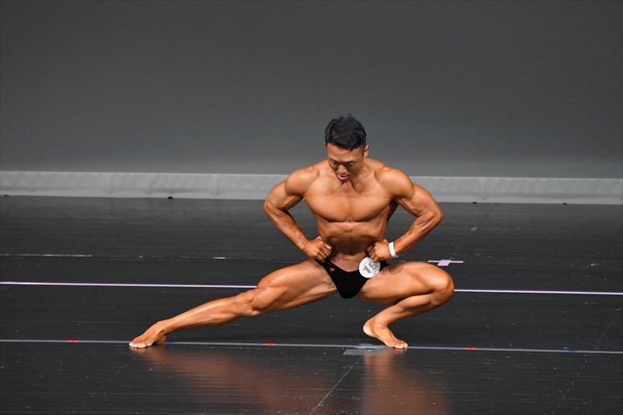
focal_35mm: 375
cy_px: 208
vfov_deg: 3.7
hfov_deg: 5.5
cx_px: 312
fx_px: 6487
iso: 4000
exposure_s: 1/400
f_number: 5.6
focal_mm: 250
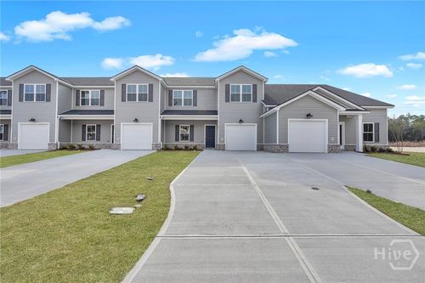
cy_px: 142
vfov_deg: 73.7
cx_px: 212
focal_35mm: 16
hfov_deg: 96.8
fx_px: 189
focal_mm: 16
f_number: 11
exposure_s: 1/250
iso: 200
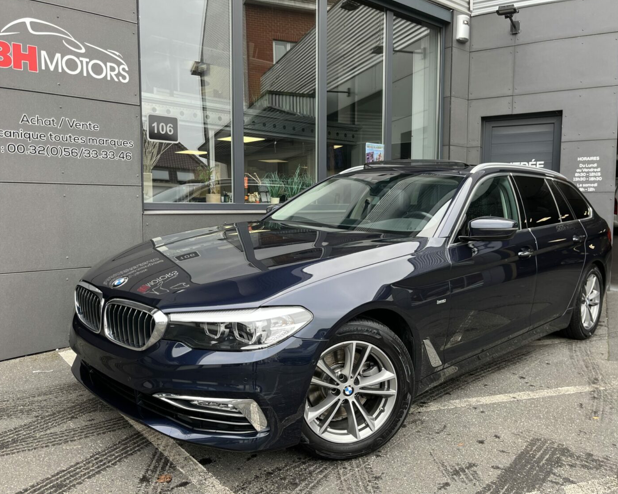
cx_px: 301
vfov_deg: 51.5
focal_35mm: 28
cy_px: 244
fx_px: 512
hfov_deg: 62.2
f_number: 1.6
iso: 40
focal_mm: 5.1
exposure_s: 1/125
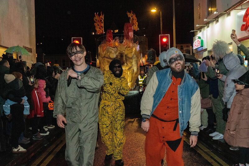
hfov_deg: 48.5
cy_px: 83
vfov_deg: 33.4
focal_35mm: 40
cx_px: 124
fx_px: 277
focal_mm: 40
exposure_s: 1/250
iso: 32000
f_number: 5.6
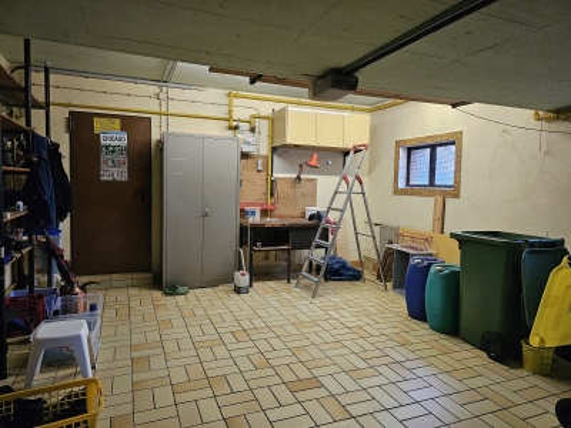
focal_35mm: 23
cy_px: 214
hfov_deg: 73.9
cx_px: 286
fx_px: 379
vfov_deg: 58.9
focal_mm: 6.3
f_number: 1.7
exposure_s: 1/100
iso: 800
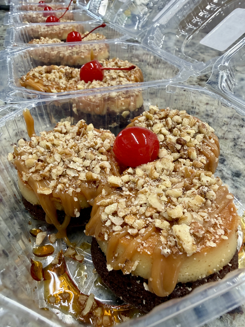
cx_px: 122
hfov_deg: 56.8
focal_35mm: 24
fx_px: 226
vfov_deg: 71.6
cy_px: 164
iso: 200
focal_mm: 2.22
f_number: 2.2
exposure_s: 1/120
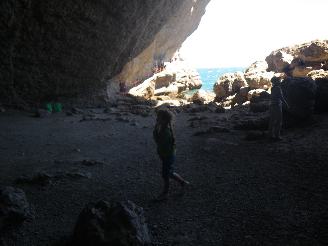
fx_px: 265
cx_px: 164
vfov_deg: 49.7
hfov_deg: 63.4
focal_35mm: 28
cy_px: 123
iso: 50
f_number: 3.5
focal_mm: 5
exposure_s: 1/100
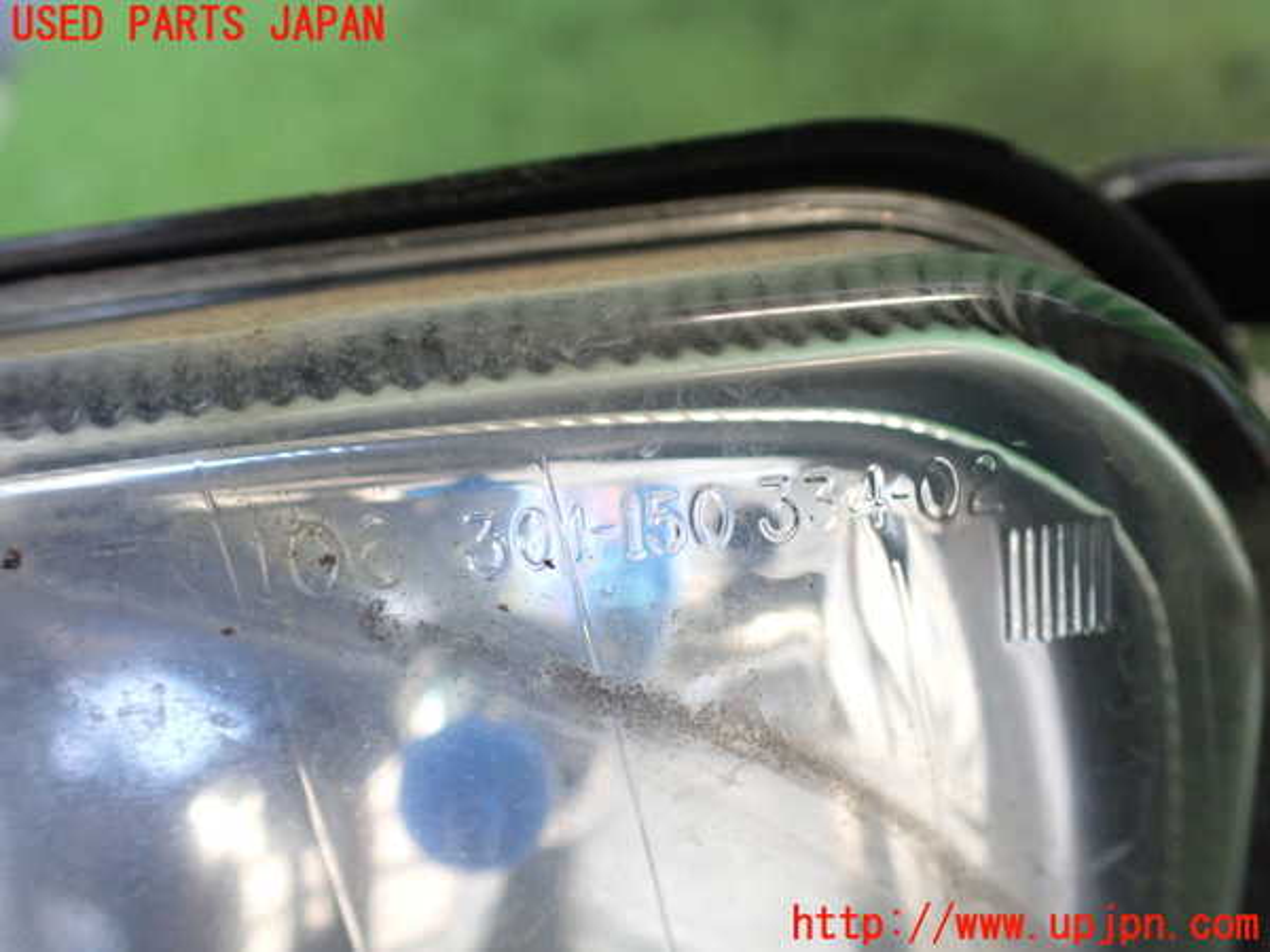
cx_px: 635
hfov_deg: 60.0
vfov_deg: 46.8
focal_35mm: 30
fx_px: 1101
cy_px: 476
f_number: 2.3
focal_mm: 5.4
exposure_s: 1/100
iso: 800
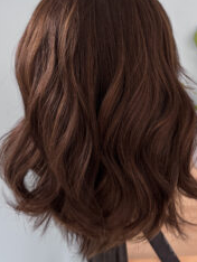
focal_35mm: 41
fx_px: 311
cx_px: 139
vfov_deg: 45.4
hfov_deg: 34.7
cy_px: 101
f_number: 1.78
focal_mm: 6.76
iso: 400
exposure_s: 1/60
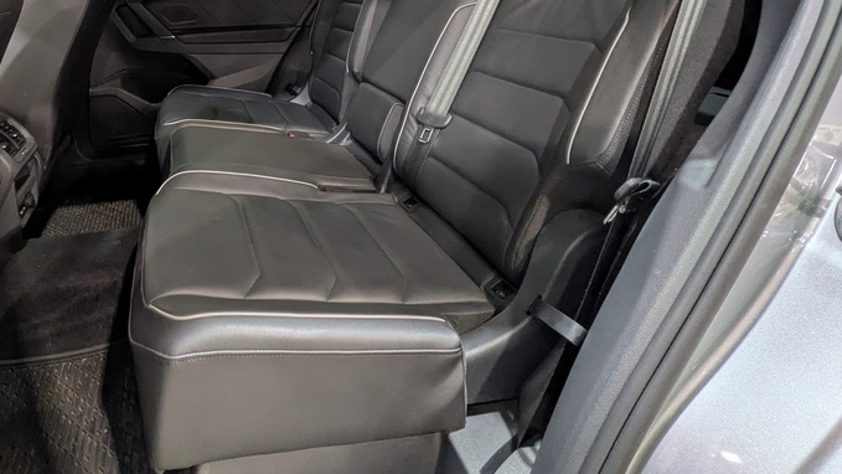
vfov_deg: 45.3
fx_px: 514
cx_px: 257
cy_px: 55
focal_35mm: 23
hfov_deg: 75.3
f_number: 2.2
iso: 95
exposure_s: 1/25
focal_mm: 1.83
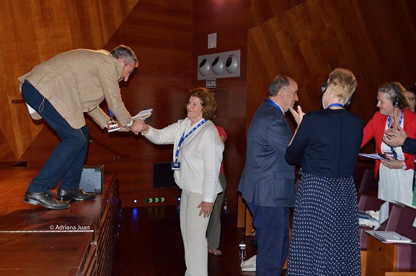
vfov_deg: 27.9
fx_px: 553
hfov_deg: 41.2
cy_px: 138
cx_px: 208
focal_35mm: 48
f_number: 5.6
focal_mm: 32
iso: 1250
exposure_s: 1/60
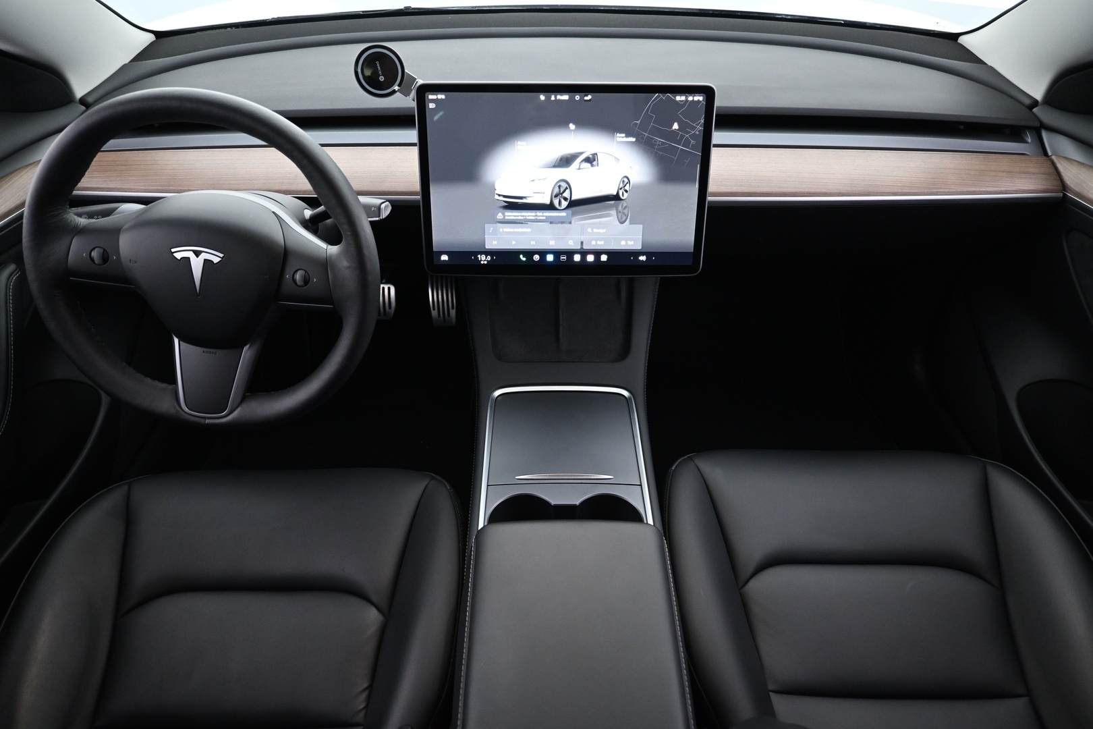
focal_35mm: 24
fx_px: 729
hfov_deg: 73.7
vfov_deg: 53.1
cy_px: 364
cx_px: 546
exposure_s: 1/25
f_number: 3.5
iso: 1600
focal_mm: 16
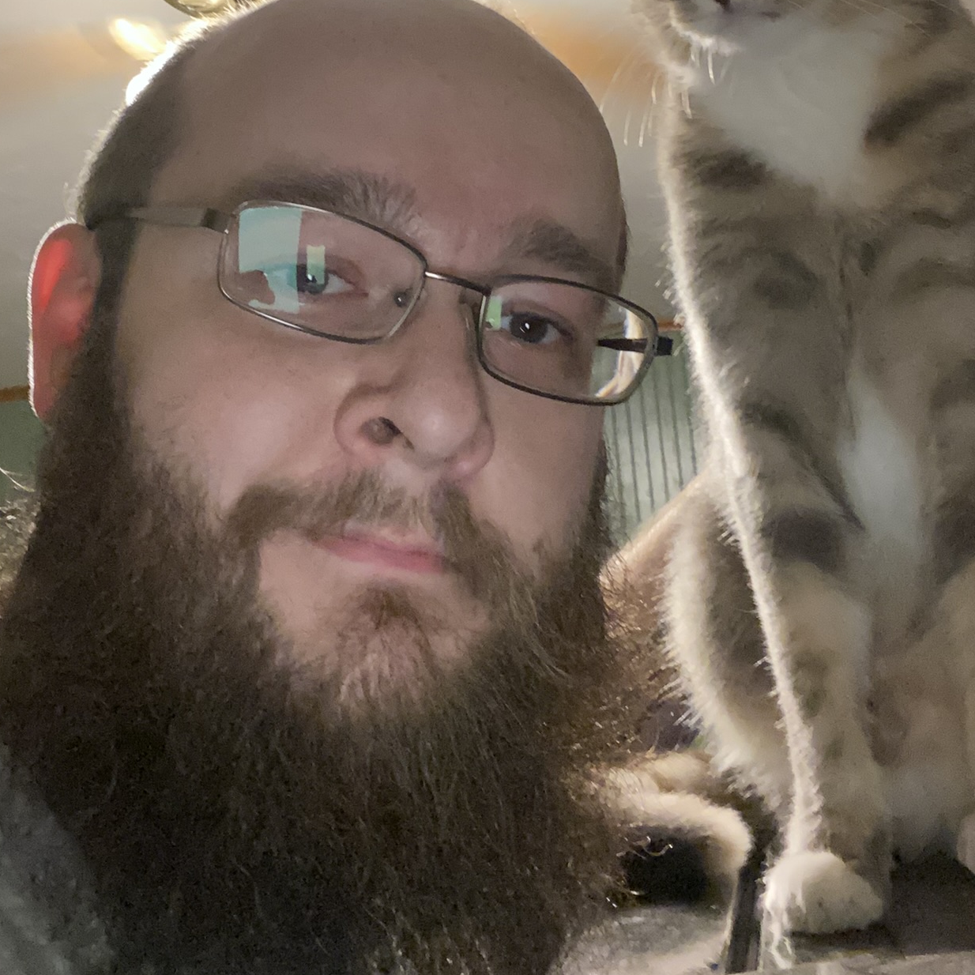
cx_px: 469
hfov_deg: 38.3
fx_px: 1402
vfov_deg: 37.2
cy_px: 224
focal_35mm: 44
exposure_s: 1/30
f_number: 2.2
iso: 1000
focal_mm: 2.71
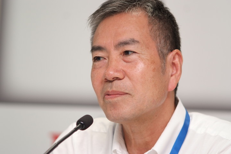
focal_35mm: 270
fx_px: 1732
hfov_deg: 7.6
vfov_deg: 5.1
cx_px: 116
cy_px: 77
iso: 400
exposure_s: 1/250
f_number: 2.8
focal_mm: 180
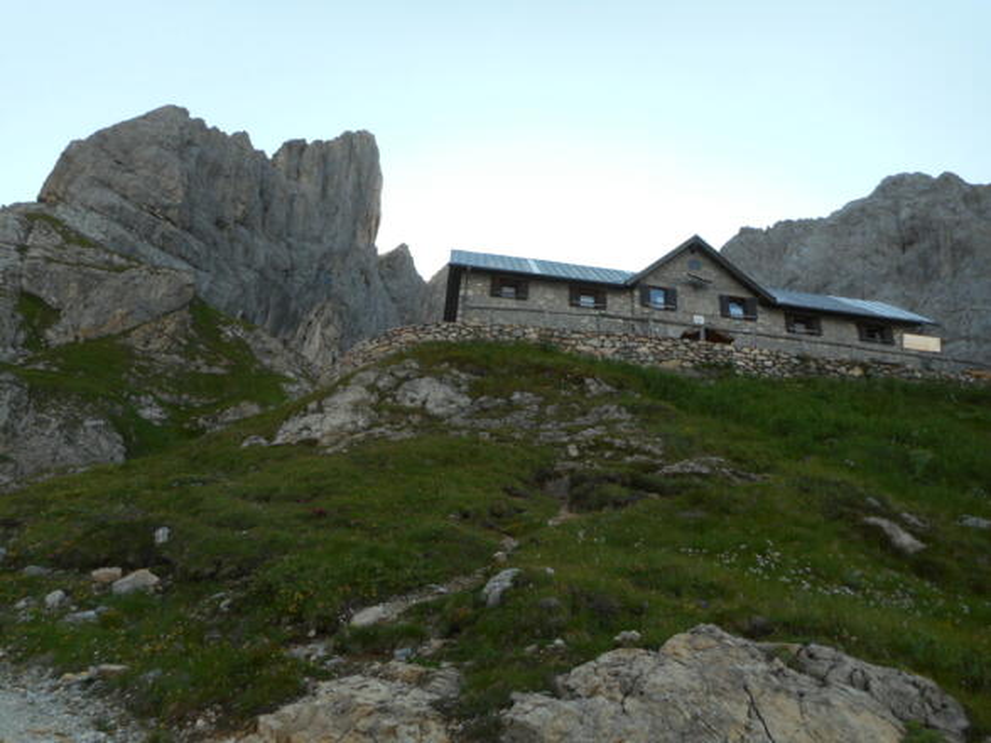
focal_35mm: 25
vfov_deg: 54.9
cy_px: 372
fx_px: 716
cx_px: 496
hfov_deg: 69.4
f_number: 3.7
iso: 80
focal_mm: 4.5
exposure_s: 1/160
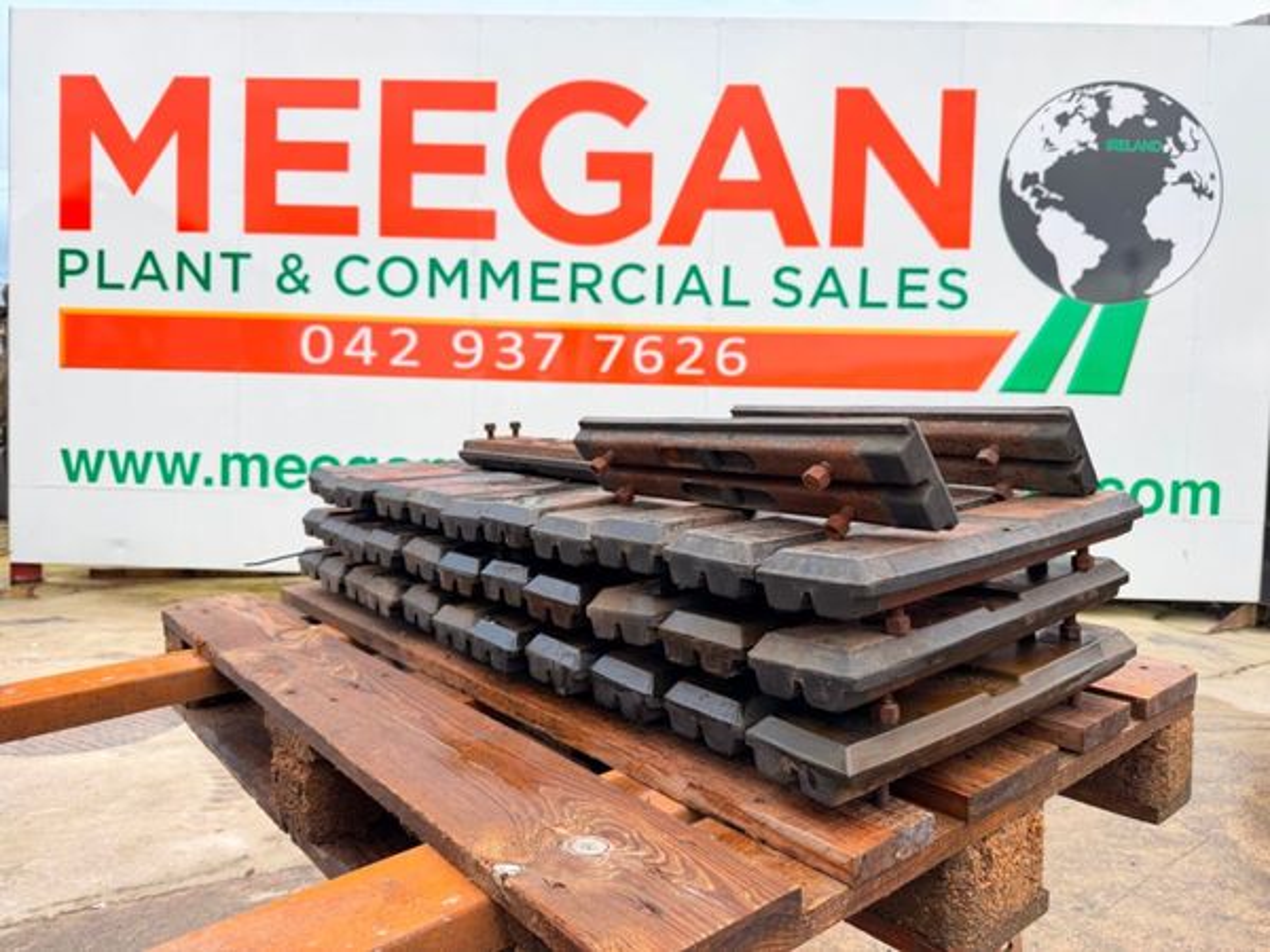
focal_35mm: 24
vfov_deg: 56.8
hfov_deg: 71.6
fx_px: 881
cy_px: 476
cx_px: 635
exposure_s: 1/200
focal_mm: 6.76
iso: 125
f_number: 1.78
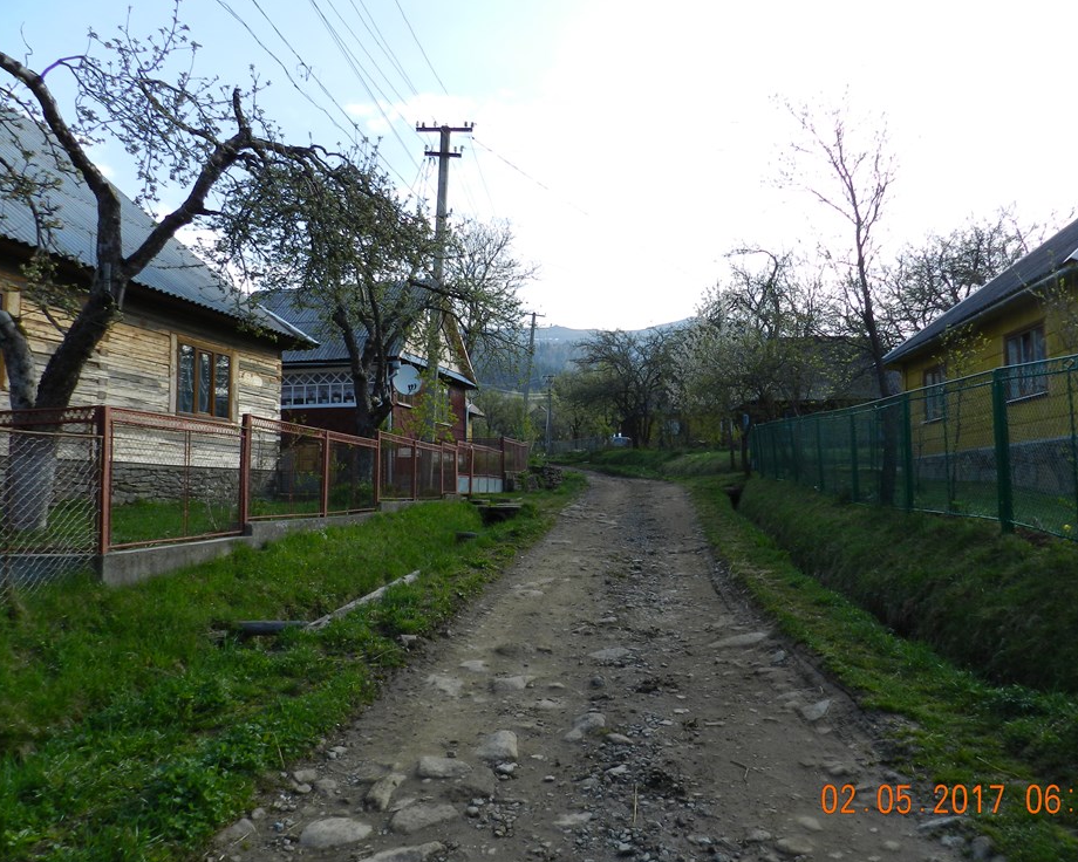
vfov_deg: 56.8
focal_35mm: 25
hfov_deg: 68.0
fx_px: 798
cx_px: 589
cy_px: 443
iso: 160
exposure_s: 1/800
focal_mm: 4
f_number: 3.4
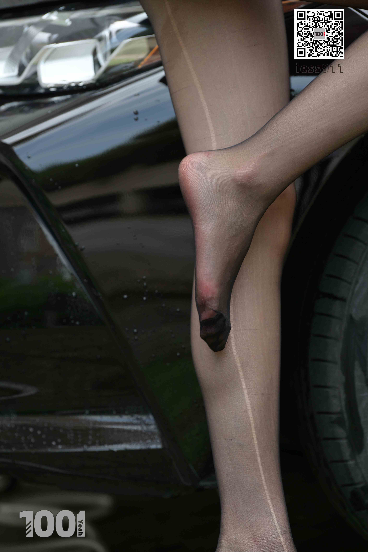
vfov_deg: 10.3
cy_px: 276
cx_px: 184
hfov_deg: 6.9
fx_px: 3066
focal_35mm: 200
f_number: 4
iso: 200
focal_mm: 200
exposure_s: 1/640
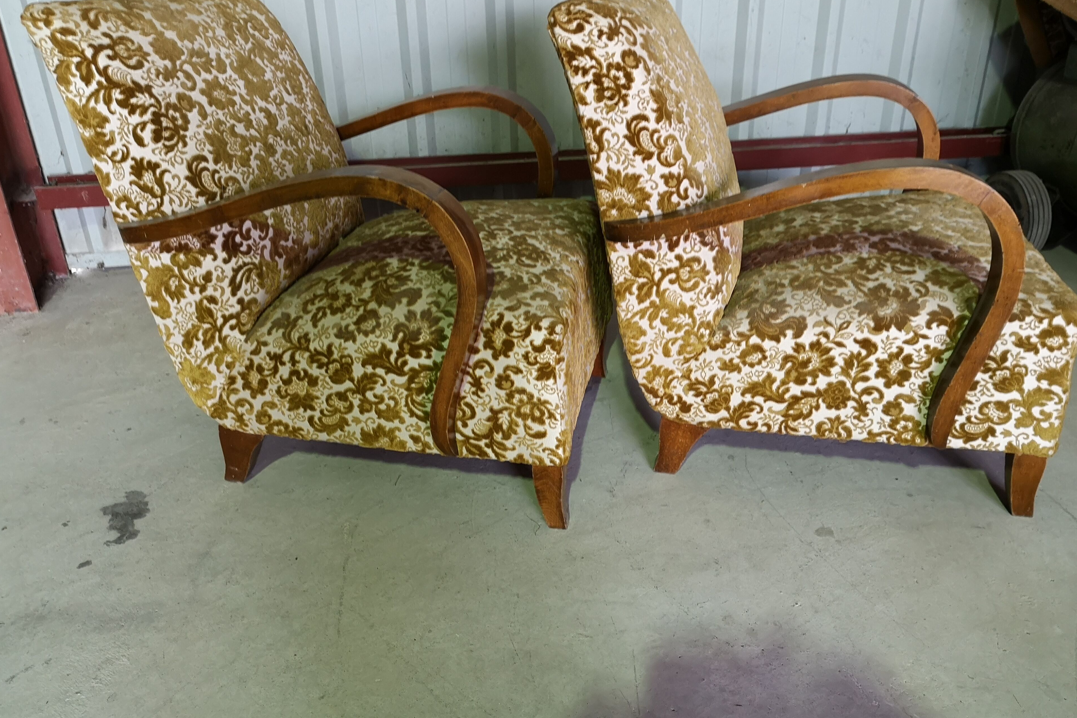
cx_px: 540
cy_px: 328
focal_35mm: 29
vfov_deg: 44.9
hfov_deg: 63.7
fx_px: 868
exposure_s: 1/50
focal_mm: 3.95
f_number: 1.8
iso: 200
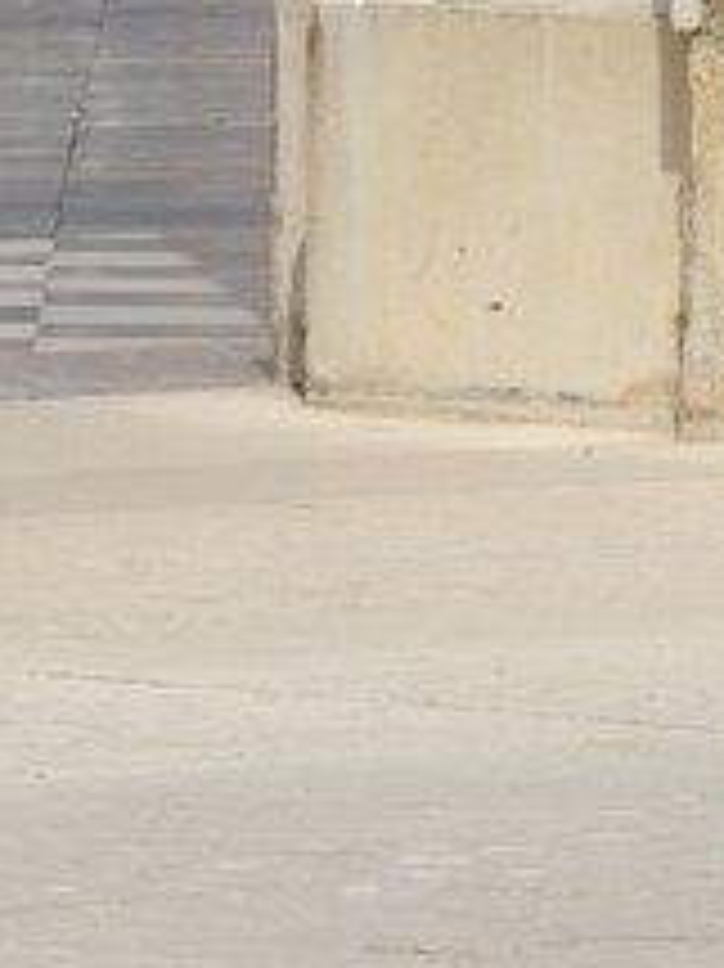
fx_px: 24956
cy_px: -2094
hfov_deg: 1.7
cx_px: 441
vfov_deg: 2.2
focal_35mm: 894
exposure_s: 1/160
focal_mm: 125
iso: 200
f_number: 14
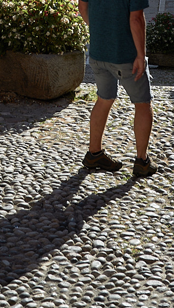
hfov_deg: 9.1
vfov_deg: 15.2
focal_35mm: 133
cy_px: -127
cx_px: 62
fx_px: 1091
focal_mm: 40
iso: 100
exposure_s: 1/320
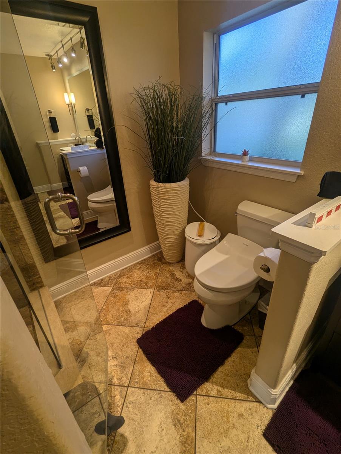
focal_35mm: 16
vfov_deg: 94.4
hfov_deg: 78.2
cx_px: 170
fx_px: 210
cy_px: 227
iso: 90
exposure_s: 1/120
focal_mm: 2.35
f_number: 2.2
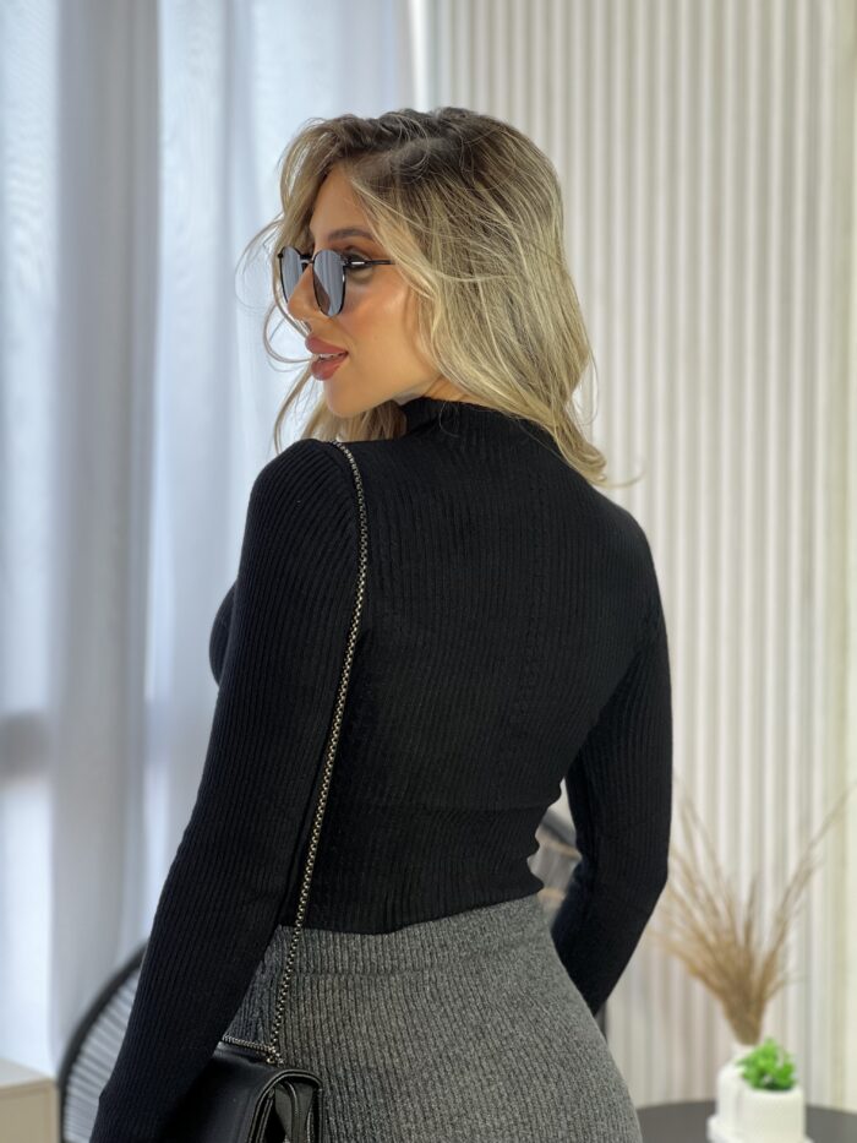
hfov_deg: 19.1
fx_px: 2541
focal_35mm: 77
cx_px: 428
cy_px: 572
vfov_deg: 25.3
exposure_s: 1/120
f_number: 2.8
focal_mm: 9
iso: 125
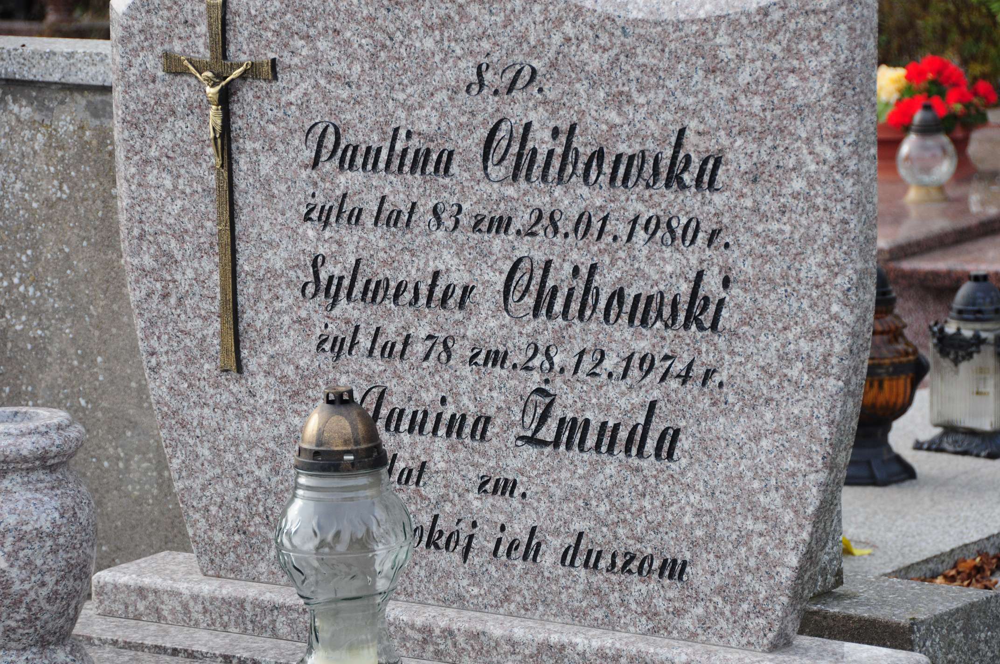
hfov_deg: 15.2
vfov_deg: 10.1
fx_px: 3745
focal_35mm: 135
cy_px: 332
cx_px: 500
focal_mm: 90
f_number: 7.1
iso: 500
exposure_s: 1/800
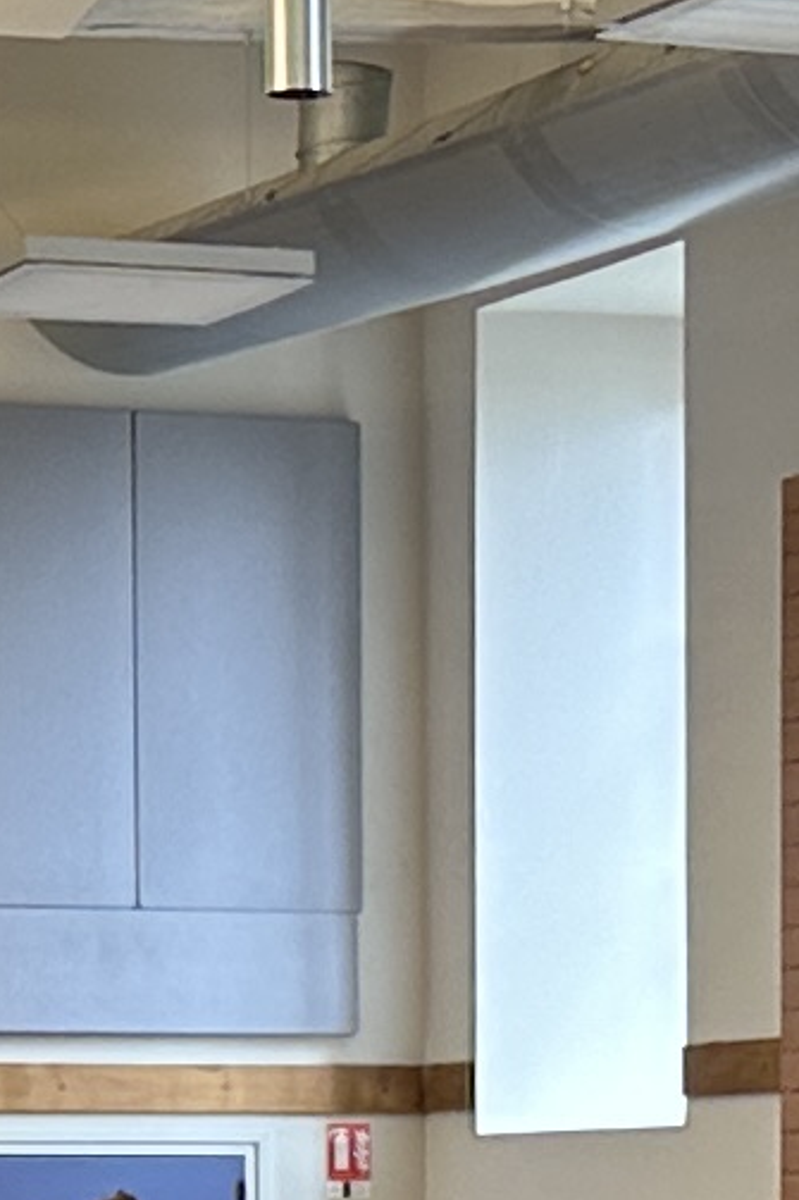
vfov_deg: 9.9
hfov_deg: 6.9
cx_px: 332
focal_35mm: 200
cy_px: 1858
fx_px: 6662
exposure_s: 1/50
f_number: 1.78
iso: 125
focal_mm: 6.86
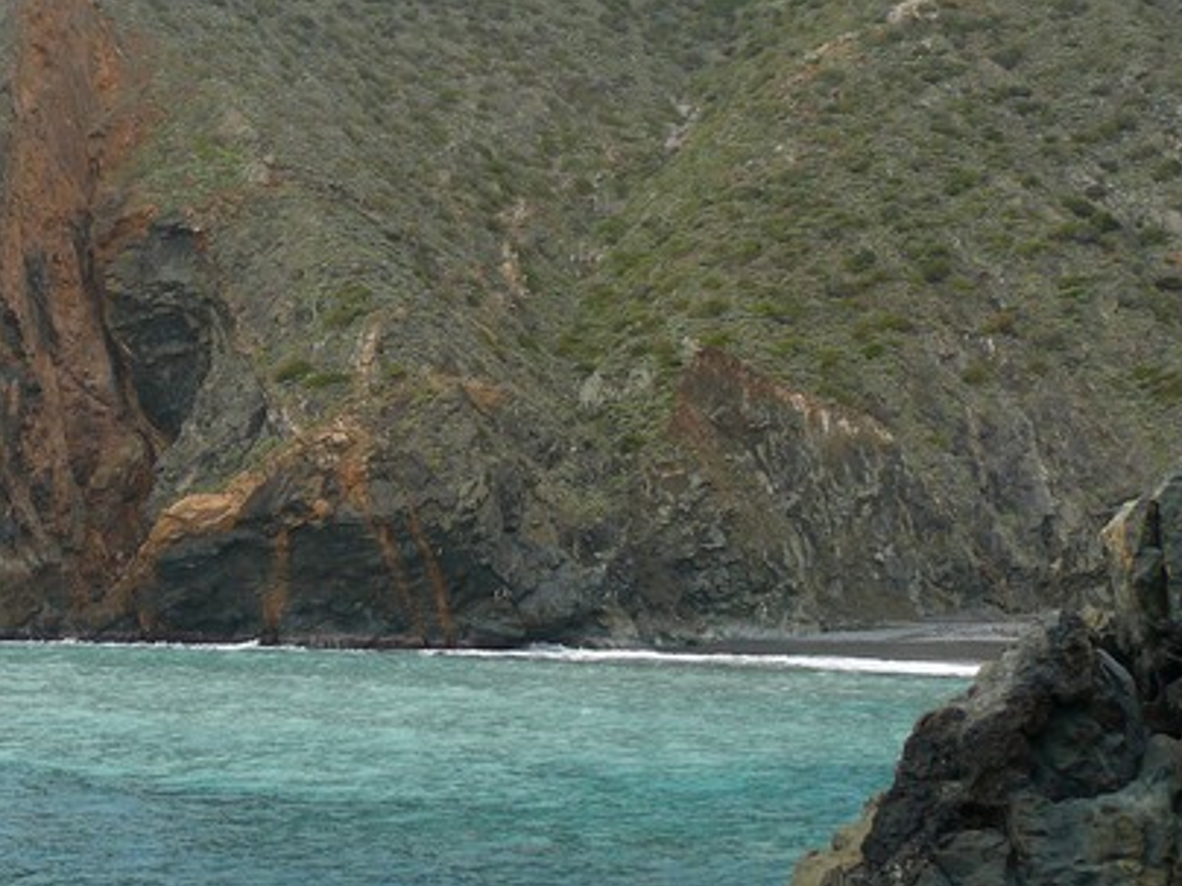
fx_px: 2219
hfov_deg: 29.0
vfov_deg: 22.6
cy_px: 418
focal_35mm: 65
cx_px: 205
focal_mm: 7.4
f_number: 3.2
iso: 100
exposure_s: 1/100
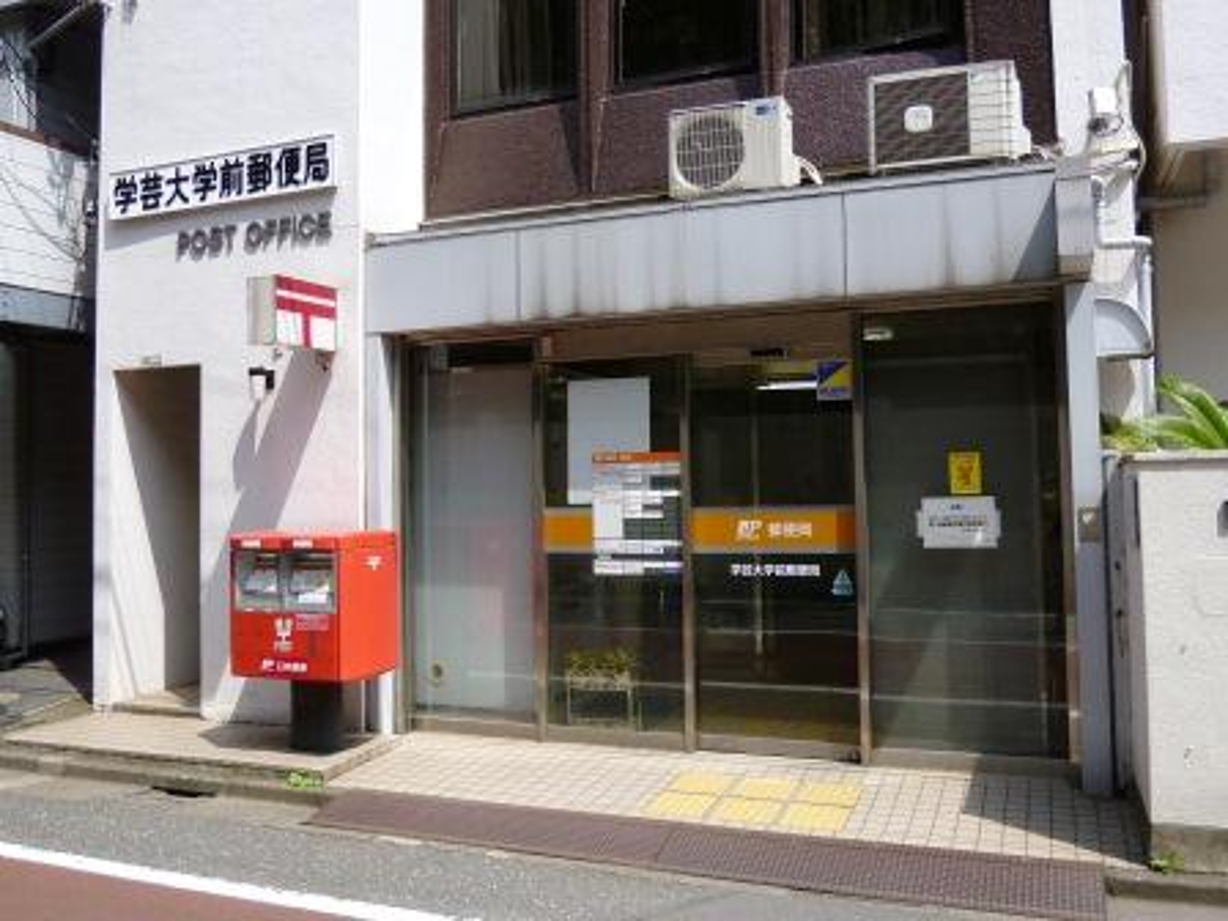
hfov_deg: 67.3
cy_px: 460
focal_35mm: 26
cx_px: 614
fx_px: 922
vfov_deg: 53.1
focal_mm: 4.6
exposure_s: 1/800
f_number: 2.6
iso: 100
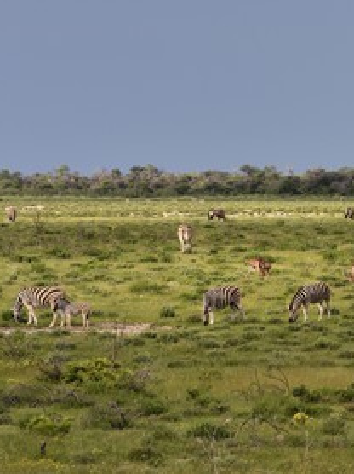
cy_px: 237
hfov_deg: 3.6
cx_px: 351
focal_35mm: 407
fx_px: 5558
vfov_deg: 4.9
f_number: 10
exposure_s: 1/640
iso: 400
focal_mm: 280
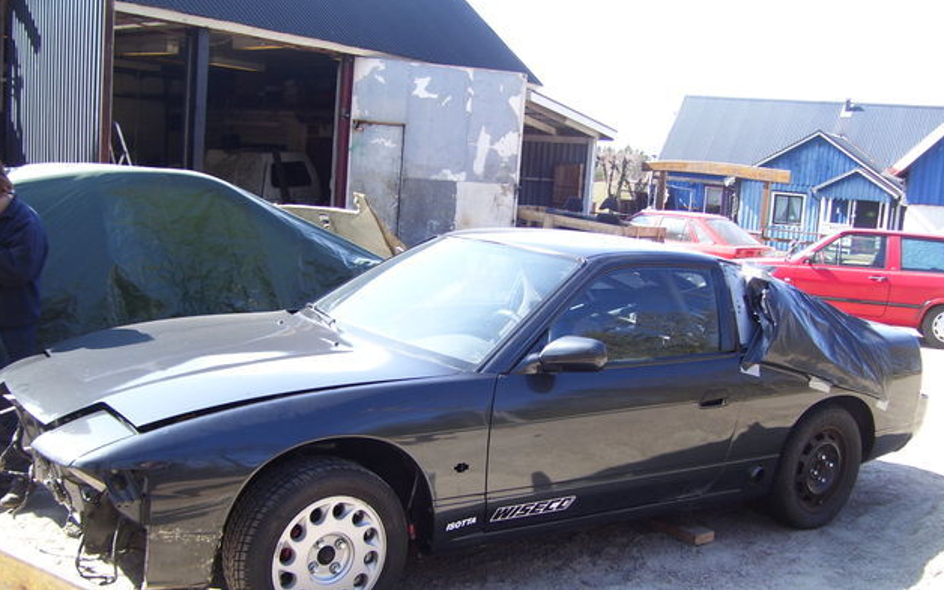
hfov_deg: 49.3
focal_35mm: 40
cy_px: 351
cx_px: 474
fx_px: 1029
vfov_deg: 31.9
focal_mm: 6
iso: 80
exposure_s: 1/250
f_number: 2.7
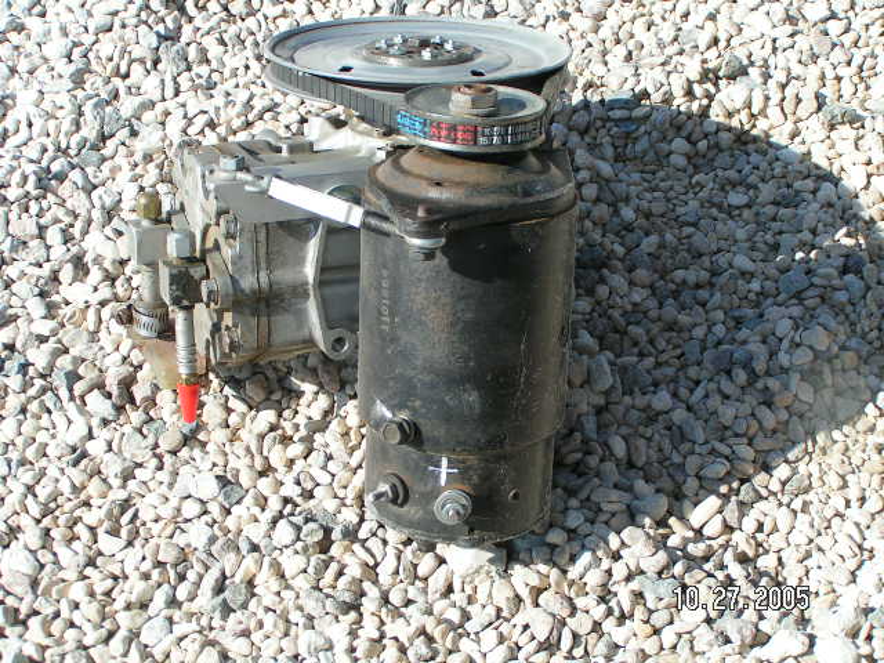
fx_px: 1737
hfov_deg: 28.6
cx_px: 442
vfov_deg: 21.6
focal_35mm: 68
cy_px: 332
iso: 50
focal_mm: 10.5
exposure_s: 1/400
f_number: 5
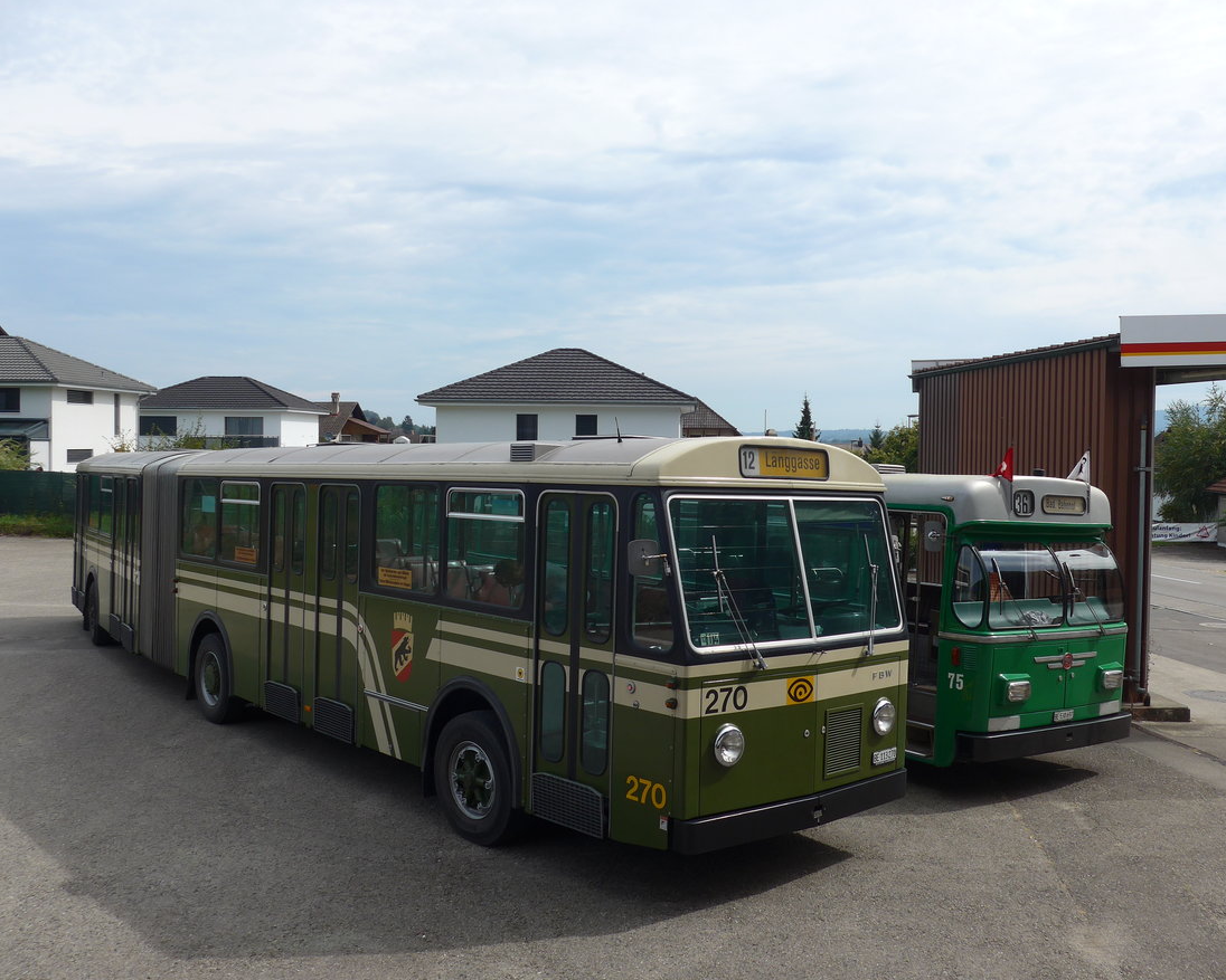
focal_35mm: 31
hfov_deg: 57.2
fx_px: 1125
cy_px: 482
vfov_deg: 47.1
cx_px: 617
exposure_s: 1/1600
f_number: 2.8
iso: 80
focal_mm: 6
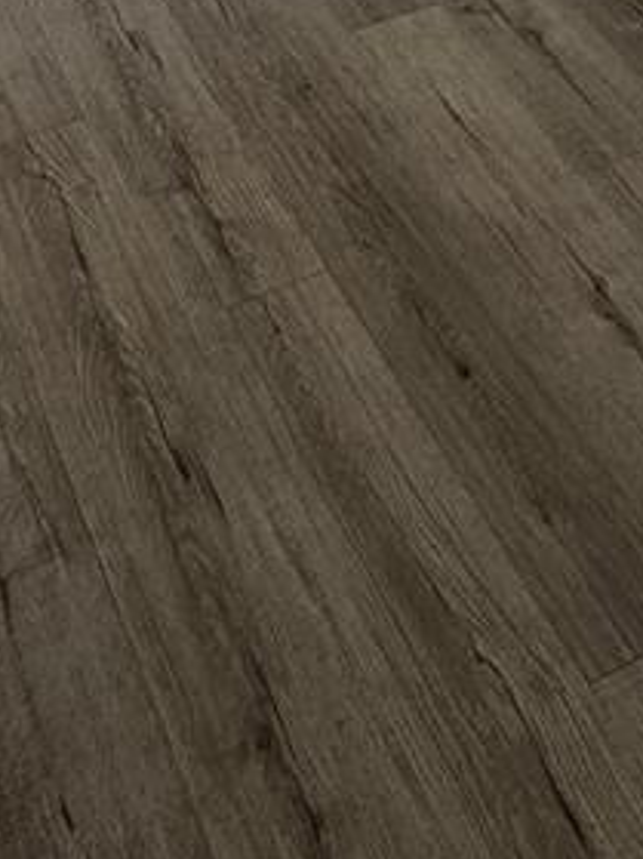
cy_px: -610
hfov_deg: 25.8
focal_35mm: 56
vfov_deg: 22.9
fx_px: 1388
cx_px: 175
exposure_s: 1/354
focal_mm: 2.2
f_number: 2.2
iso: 50
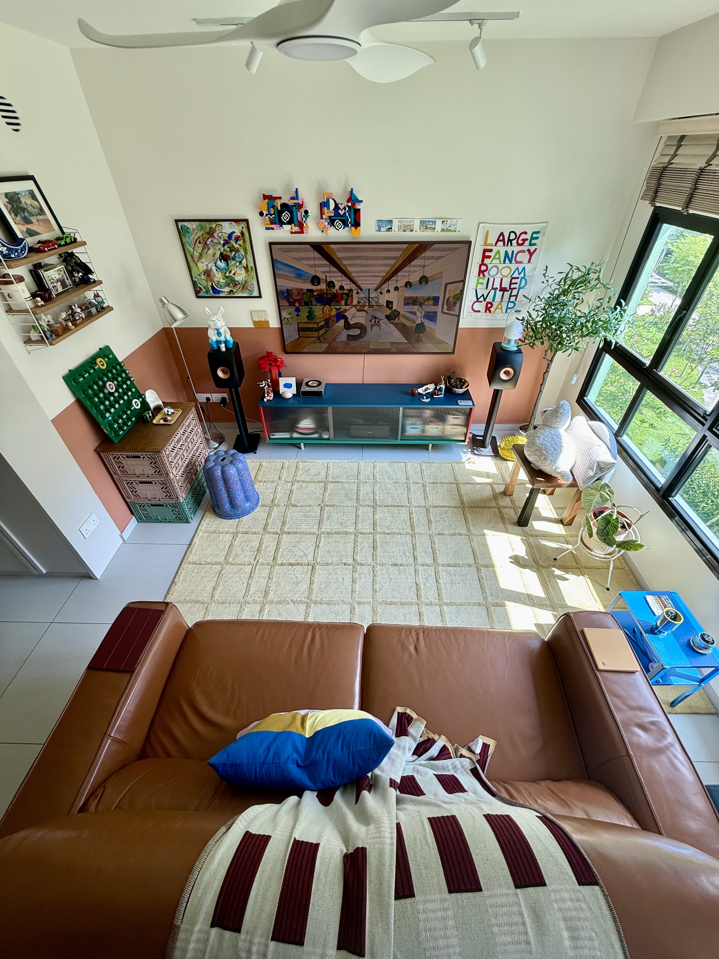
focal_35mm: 14
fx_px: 388
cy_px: 480
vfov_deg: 102.1
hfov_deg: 85.7
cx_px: 360
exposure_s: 1/100
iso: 64
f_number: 2.2
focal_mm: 2.22
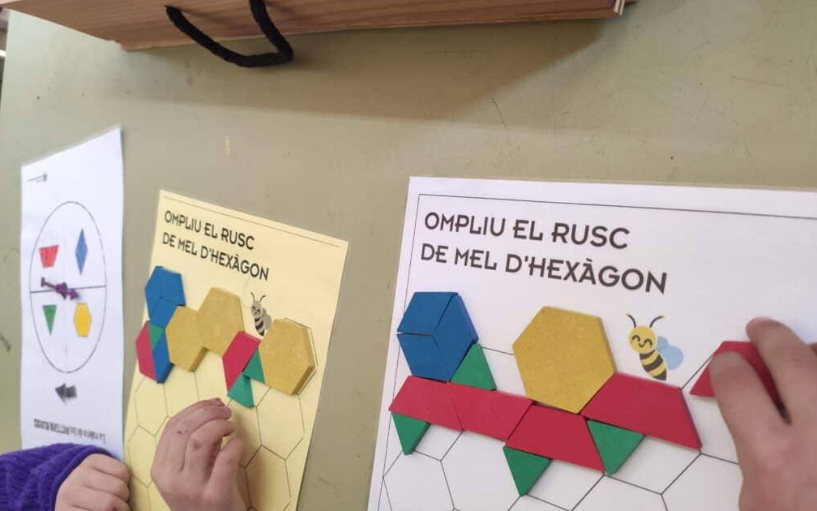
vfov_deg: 44.4
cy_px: 297
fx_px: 623
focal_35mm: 28
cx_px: 412
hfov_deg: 66.5
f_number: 1.75
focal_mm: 4.77
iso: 268
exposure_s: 1/50
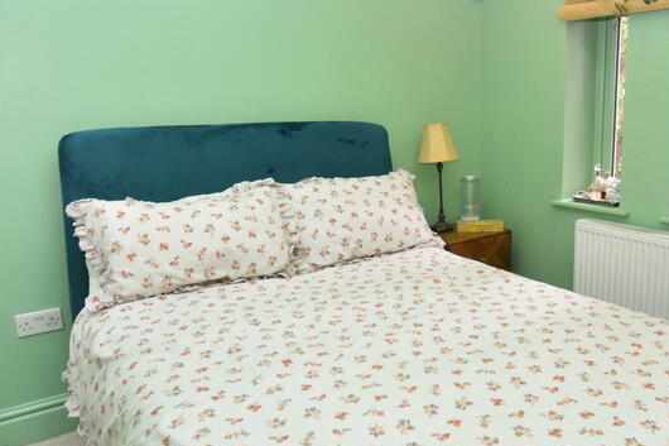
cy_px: 229
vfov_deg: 44.9
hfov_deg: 62.2
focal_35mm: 29
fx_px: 539
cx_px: 443
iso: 800
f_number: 4.5
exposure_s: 1/160
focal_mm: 10
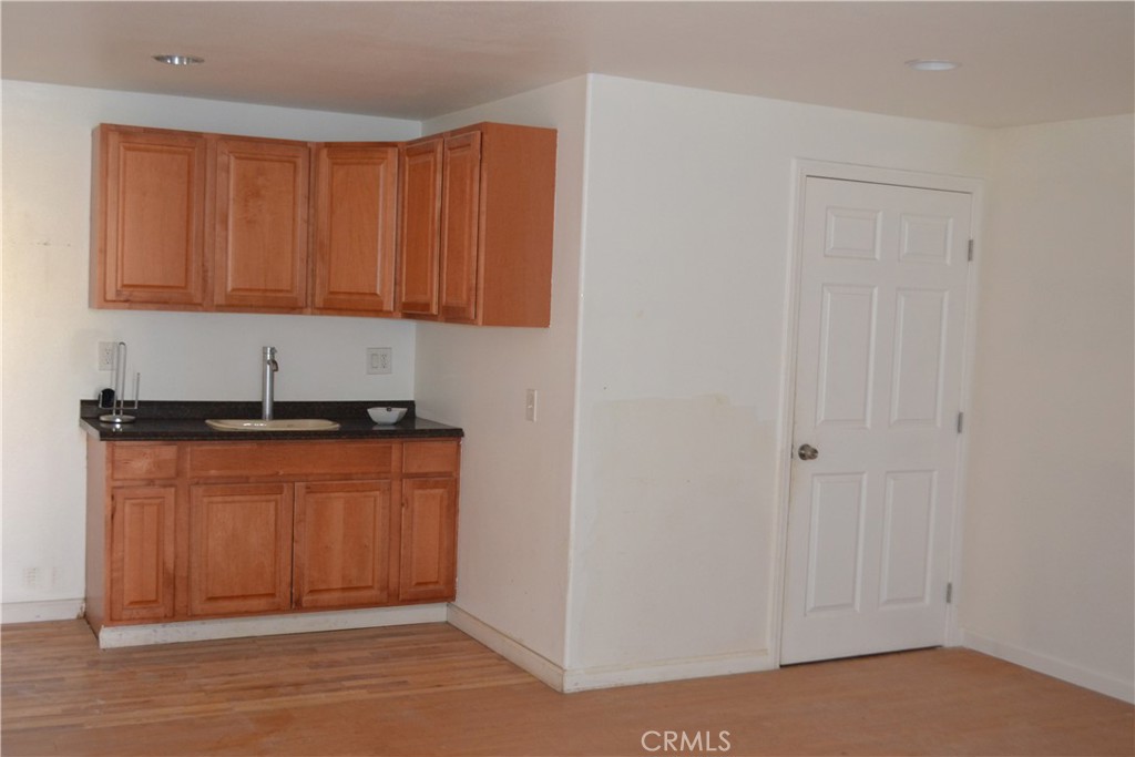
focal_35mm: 39
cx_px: 568
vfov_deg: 34.2
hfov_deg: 49.5
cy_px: 378
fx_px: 1230
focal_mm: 26
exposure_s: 1/60
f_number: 4.2
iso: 1250
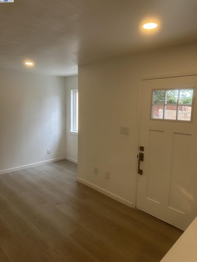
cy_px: 131
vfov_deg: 71.6
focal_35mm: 24
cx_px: 98
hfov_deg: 56.8
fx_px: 182
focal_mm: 6.86
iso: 64
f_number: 1.78
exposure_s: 1/120
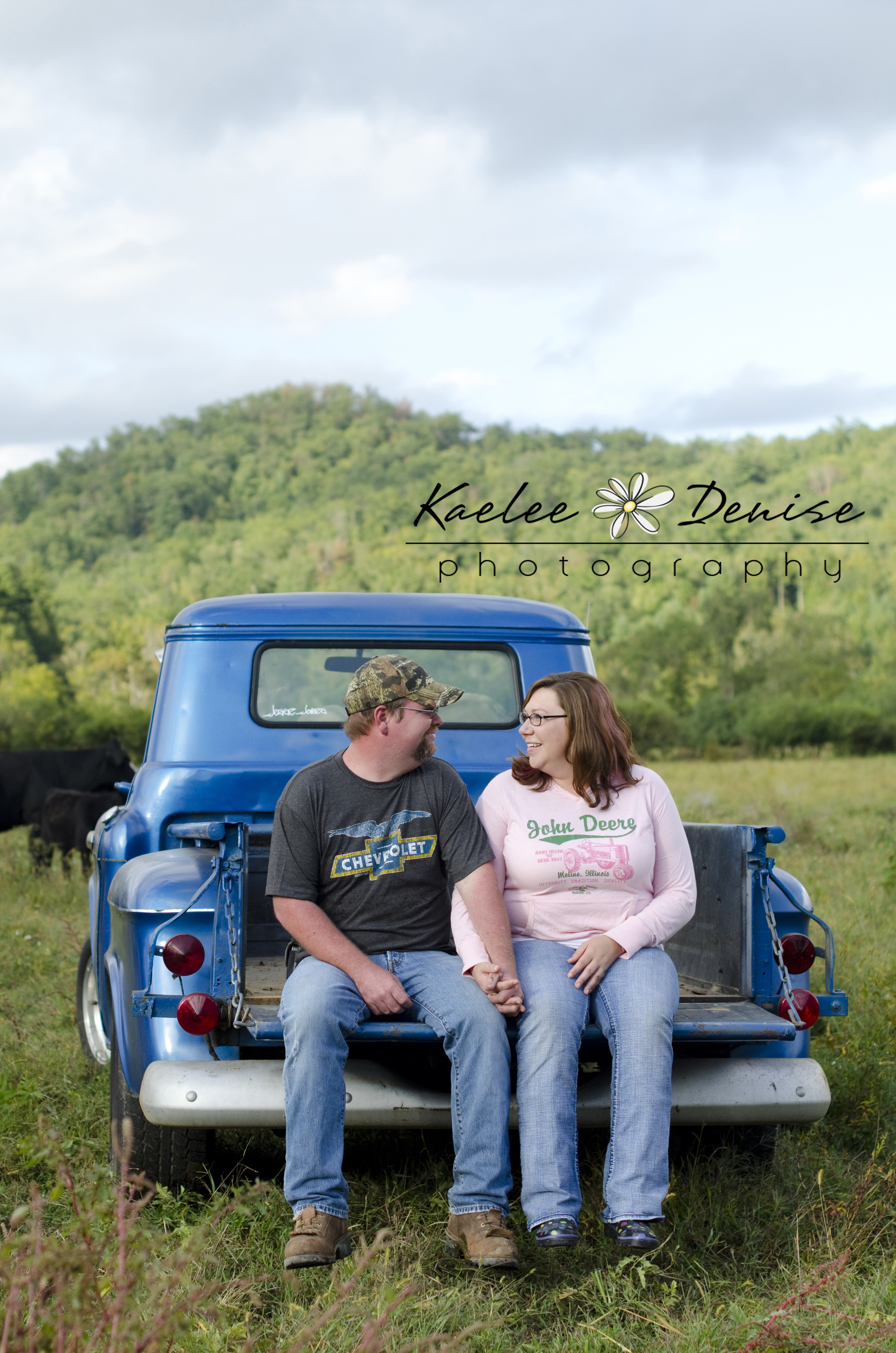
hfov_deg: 18.1
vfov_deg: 27.0
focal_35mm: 75
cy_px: 676
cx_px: 448
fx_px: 2812
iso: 250
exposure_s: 1/1600
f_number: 3.2
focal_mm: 50
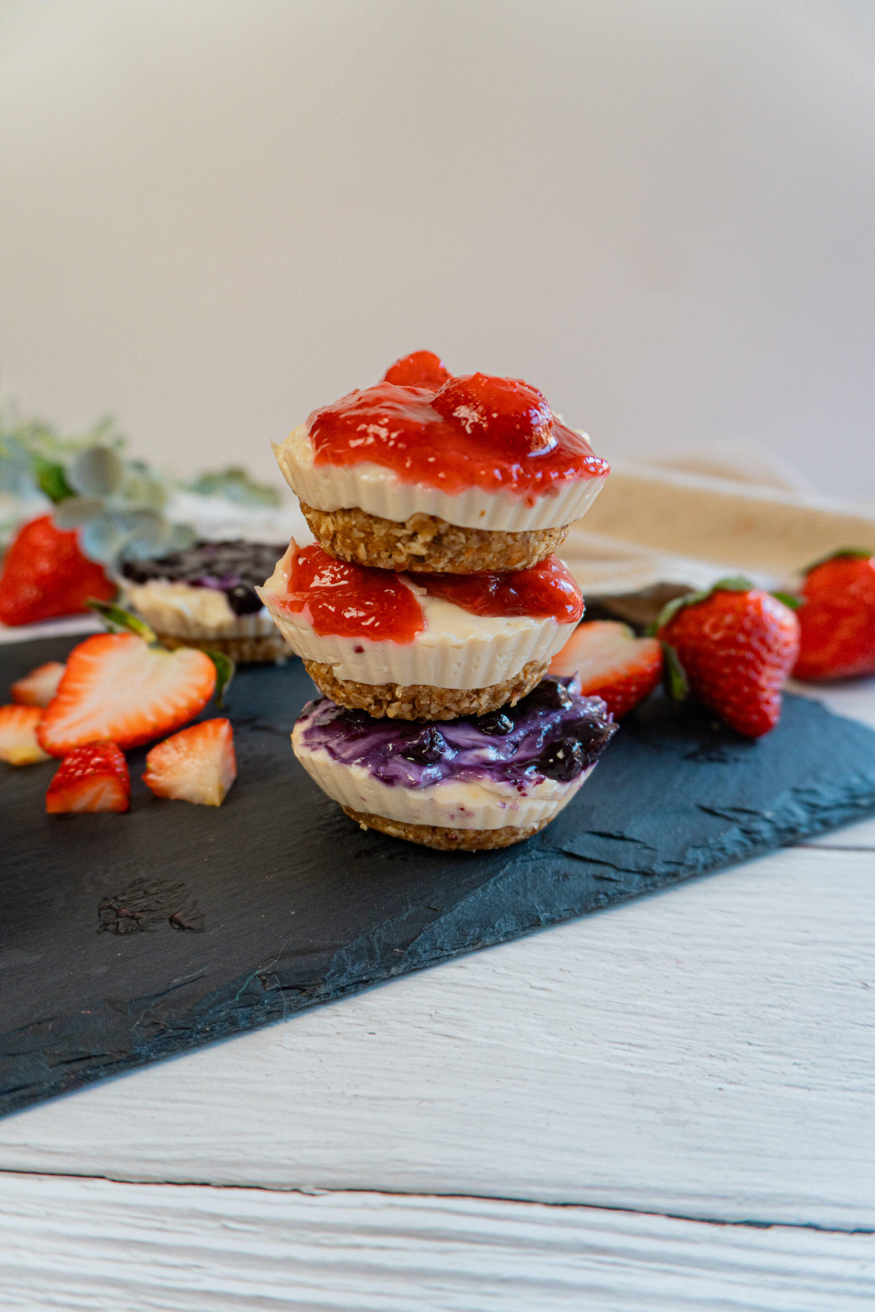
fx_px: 875
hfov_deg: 53.1
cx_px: 438
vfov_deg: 73.7
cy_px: 656
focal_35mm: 24
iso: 400
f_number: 4
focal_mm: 16
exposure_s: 1/160
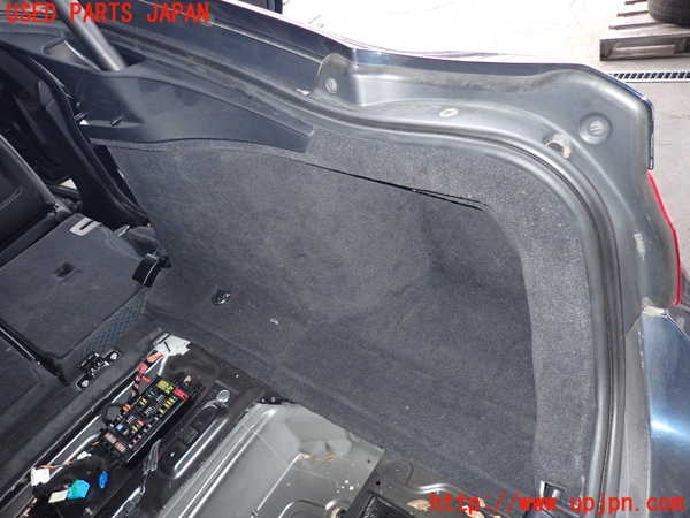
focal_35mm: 25
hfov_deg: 69.4
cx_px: 345
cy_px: 259
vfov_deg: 54.9
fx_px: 498
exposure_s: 1/125
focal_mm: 4.5
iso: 500
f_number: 2
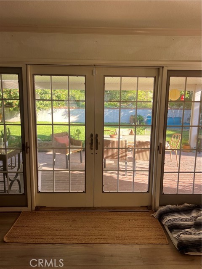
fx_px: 202
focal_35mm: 26
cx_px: 101
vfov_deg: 67.3
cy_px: 134
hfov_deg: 53.1
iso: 40
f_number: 1.5
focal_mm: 5.7
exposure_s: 1/228
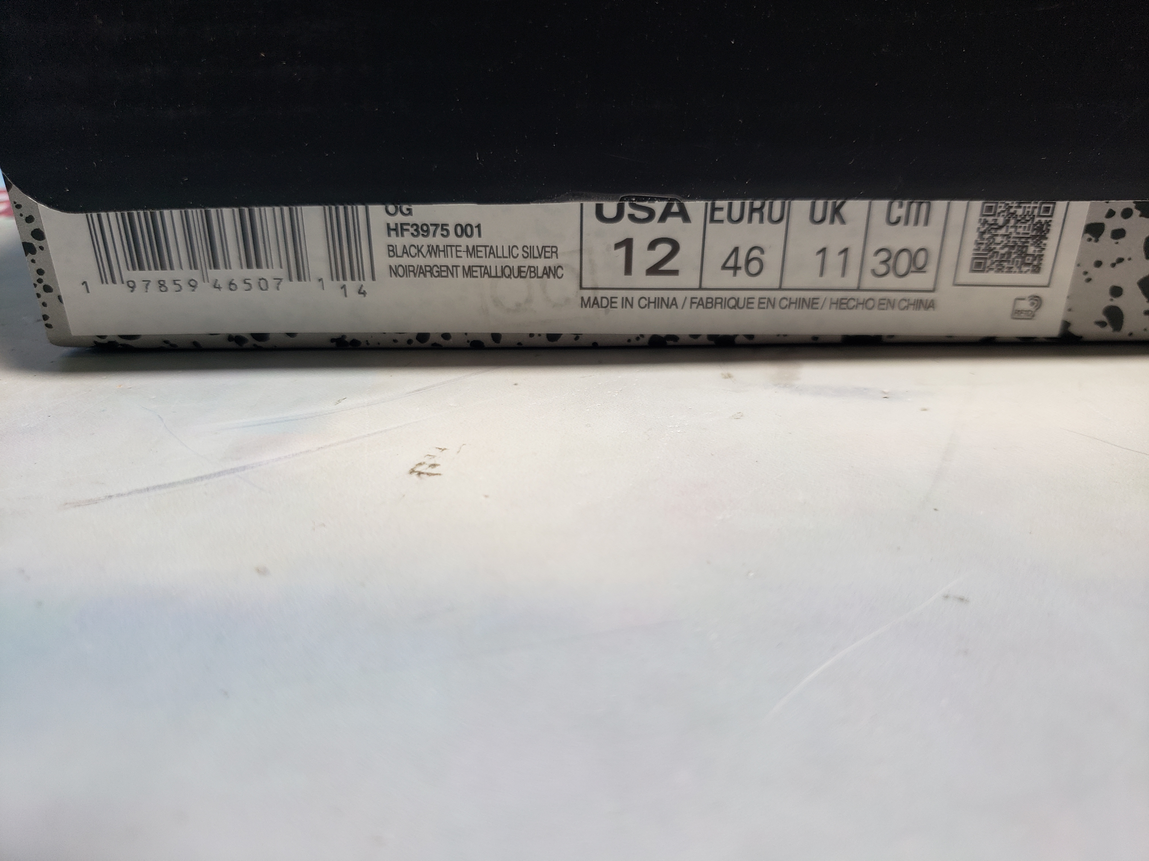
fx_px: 863
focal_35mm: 26
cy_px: 430
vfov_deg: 53.1
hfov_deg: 67.3
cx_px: 574
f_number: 1.5
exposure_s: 1/305
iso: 50
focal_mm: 4.3
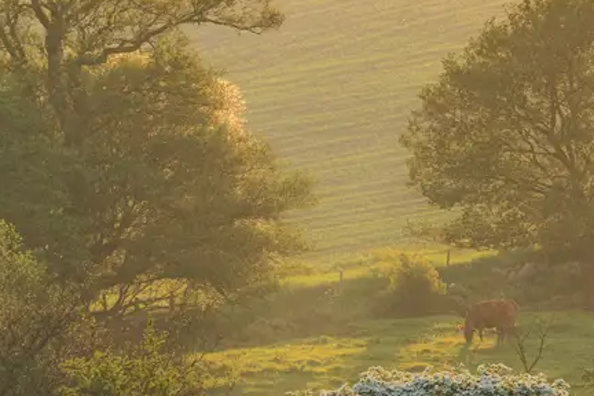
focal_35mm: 472
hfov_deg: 4.4
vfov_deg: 2.9
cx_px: 752
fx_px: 7787
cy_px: 283
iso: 400
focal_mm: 170
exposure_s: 1/320
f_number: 10
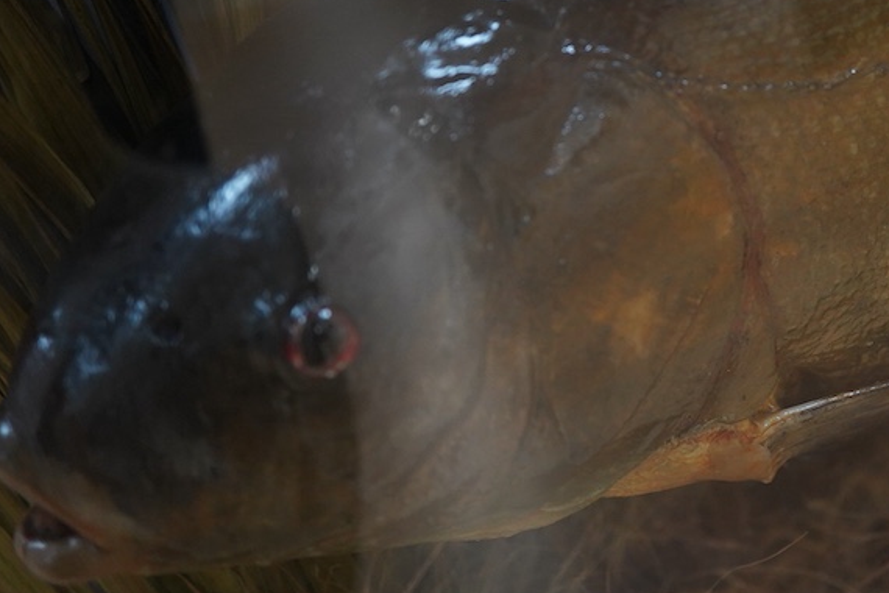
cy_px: 270
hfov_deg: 28.1
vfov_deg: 19.2
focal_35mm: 71
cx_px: 664
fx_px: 1753
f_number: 3.5
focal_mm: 30
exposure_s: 1/125
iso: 1600
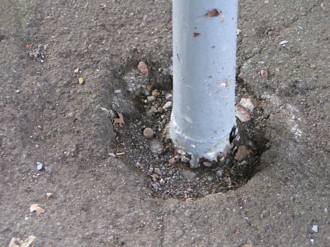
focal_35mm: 180
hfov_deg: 11.0
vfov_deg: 8.2
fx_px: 1716
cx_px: 165
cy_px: 124
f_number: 3.5
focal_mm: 27.5
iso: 200
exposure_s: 1/40
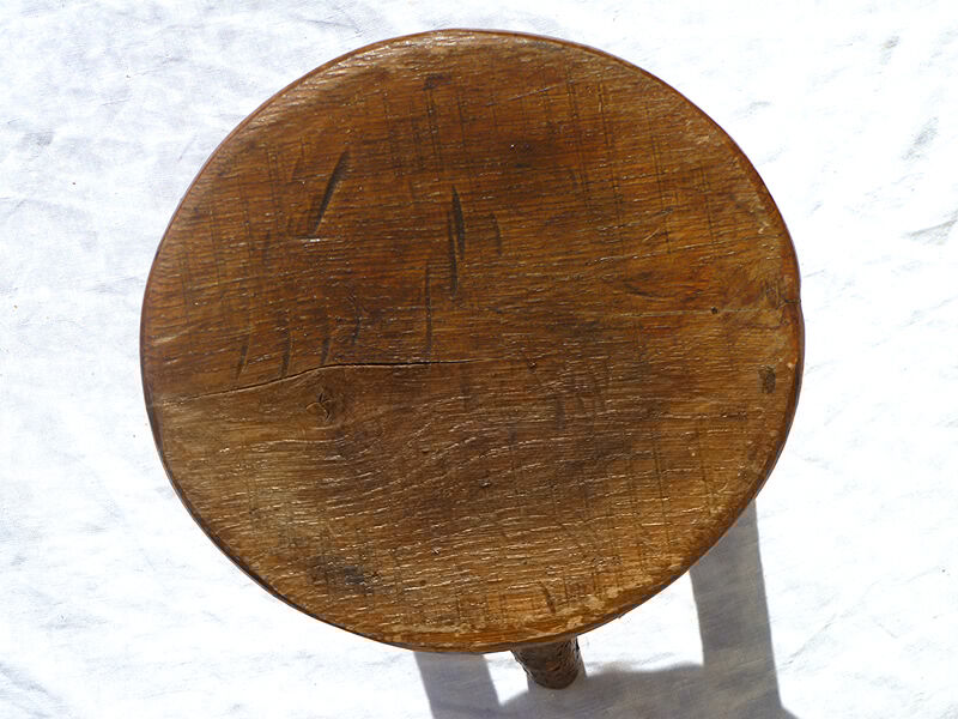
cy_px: 360
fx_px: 1688
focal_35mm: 61
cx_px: 479
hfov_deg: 31.7
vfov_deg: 24.0
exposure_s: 1/200
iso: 80
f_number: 13
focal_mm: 10.9
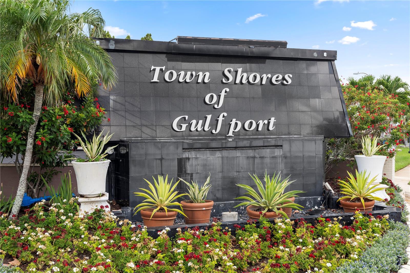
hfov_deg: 54.4
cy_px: 136
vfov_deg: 37.8
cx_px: 205
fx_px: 399
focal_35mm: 35
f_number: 9
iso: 250
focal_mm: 35
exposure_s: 1/80
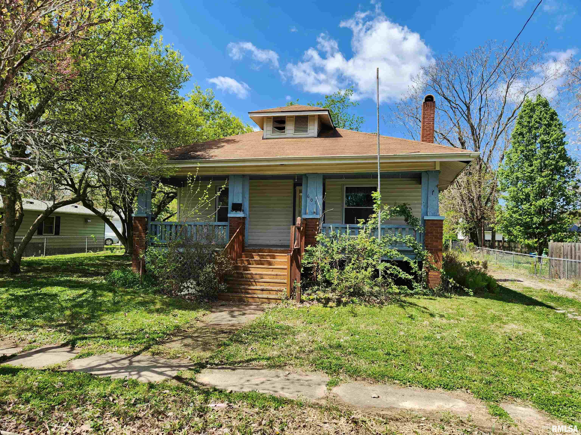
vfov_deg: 58.9
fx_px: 386
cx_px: 290
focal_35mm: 23
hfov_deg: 73.9
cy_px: 218
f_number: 1.8
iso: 20
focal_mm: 5.4
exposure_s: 1/960
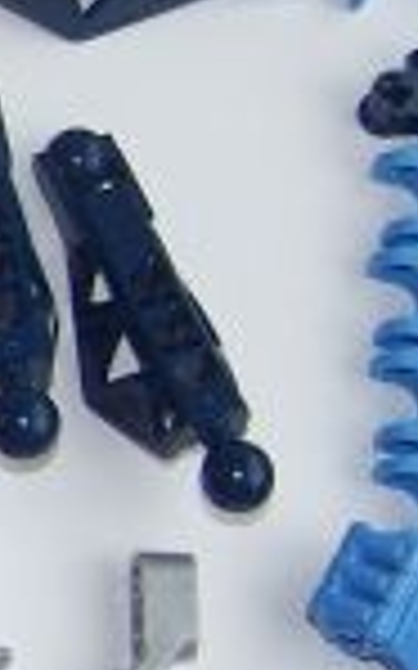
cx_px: -580
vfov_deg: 12.8
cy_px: 274
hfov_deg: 7.5
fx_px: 2992
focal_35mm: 164
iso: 66
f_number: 2.8
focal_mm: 5.85
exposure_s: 1/320
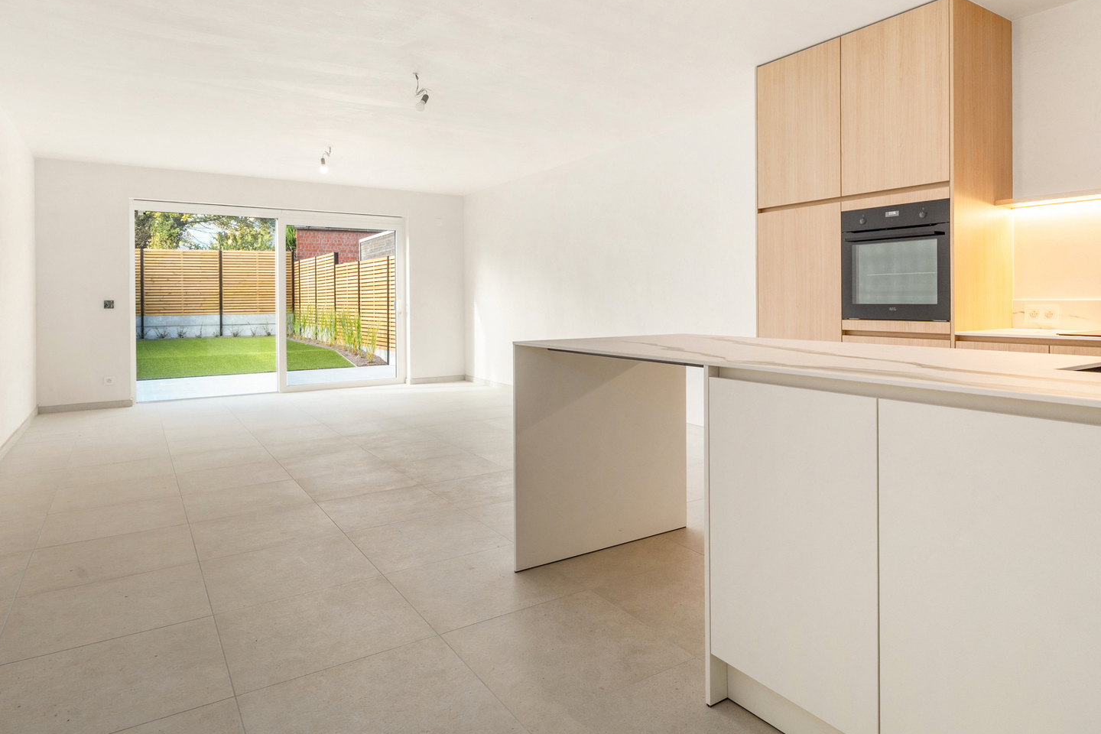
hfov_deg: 81.1
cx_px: 593
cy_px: 295
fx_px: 642
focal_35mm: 21
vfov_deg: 59.0
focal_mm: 14
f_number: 13
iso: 200
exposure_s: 1/60
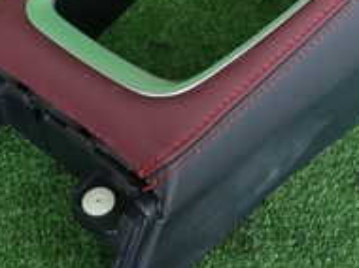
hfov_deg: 24.6
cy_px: -9
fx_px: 818
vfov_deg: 18.1
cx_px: 255
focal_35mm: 79
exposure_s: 1/60
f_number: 2
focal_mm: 4.5
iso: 200
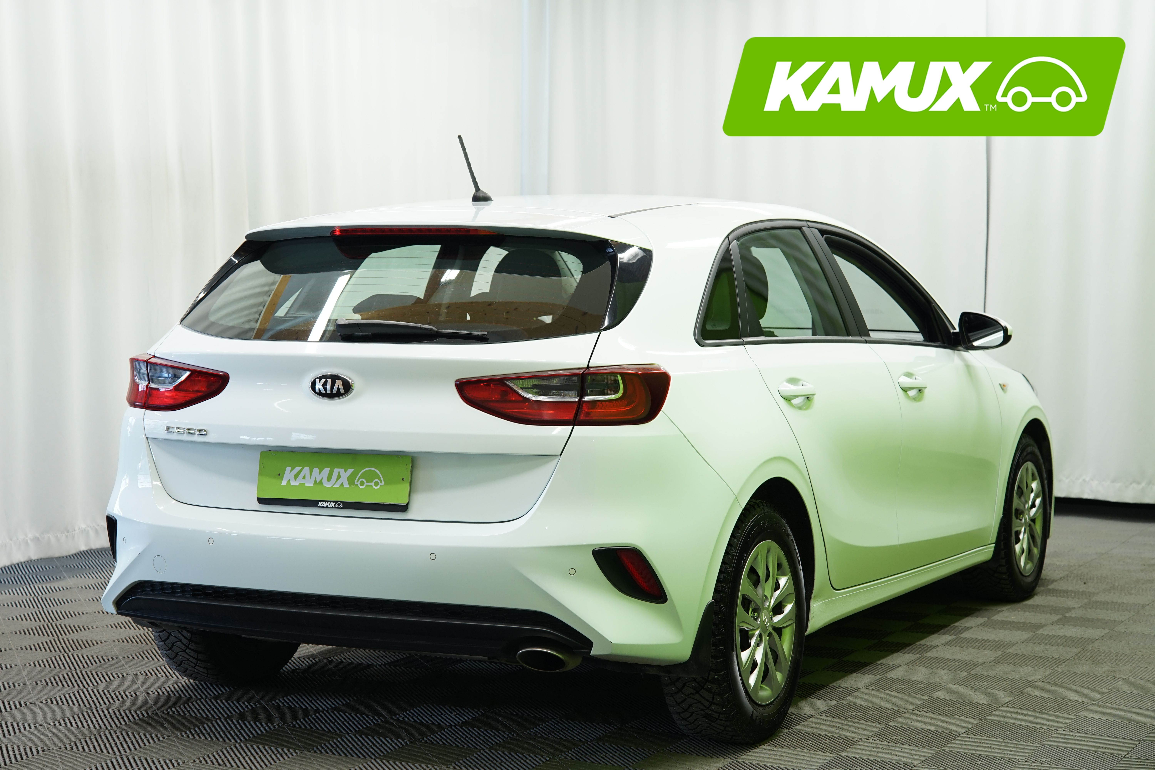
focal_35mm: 67
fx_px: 2149
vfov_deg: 20.3
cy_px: 385
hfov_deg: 30.1
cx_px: 578
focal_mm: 67
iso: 500
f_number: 6.3
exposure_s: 1/15
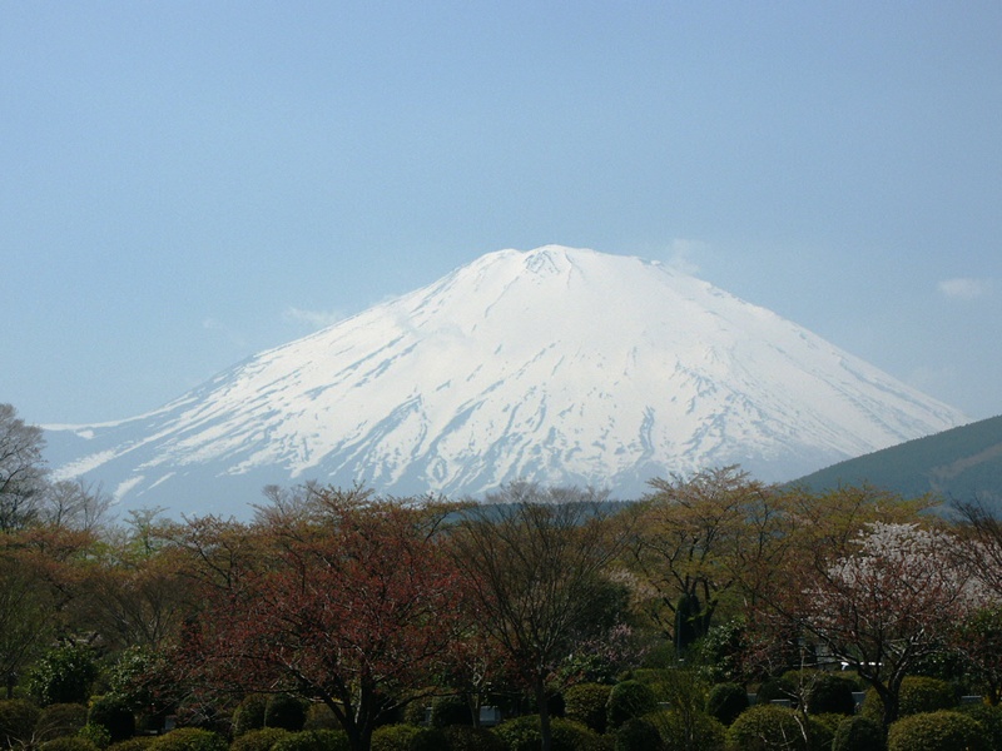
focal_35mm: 118
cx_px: 501
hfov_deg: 16.7
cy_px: 376
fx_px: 3416
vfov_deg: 12.6
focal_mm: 29.31
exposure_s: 1/750
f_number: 6.7
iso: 100
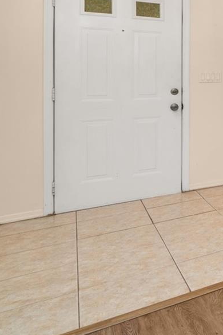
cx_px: 445
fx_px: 381
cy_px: 62
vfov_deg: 44.8
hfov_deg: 19.2
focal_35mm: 41
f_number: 11
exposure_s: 1/1.25
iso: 400
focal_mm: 15
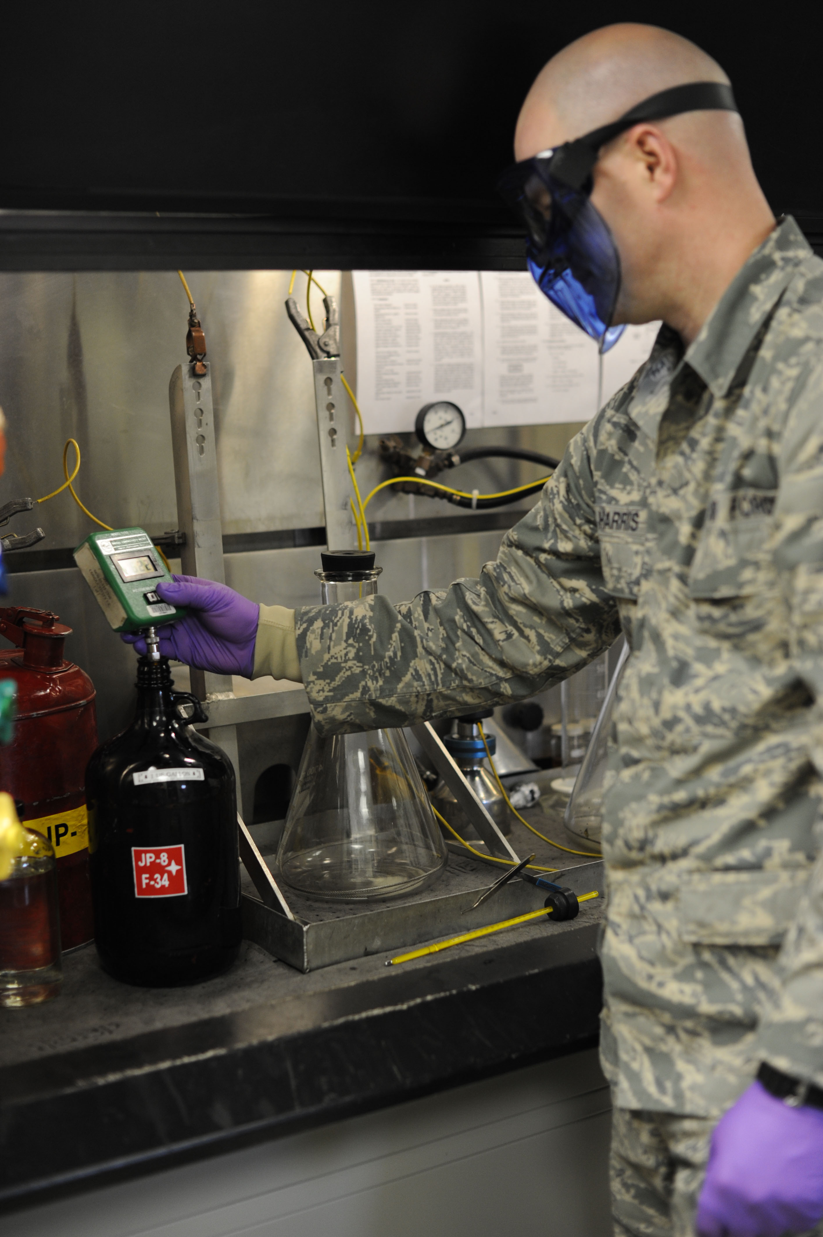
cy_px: 618
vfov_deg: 39.6
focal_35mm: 50
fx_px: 1717
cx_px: 412
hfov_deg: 27.0
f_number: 2.2
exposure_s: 1/125
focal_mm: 50
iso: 800
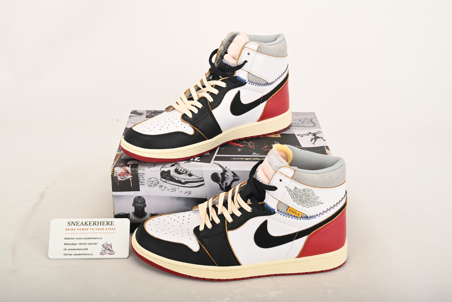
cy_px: 151
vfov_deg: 29.9
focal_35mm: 45
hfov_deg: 43.6
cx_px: 226
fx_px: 565
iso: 100
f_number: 11
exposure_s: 1/200
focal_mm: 45
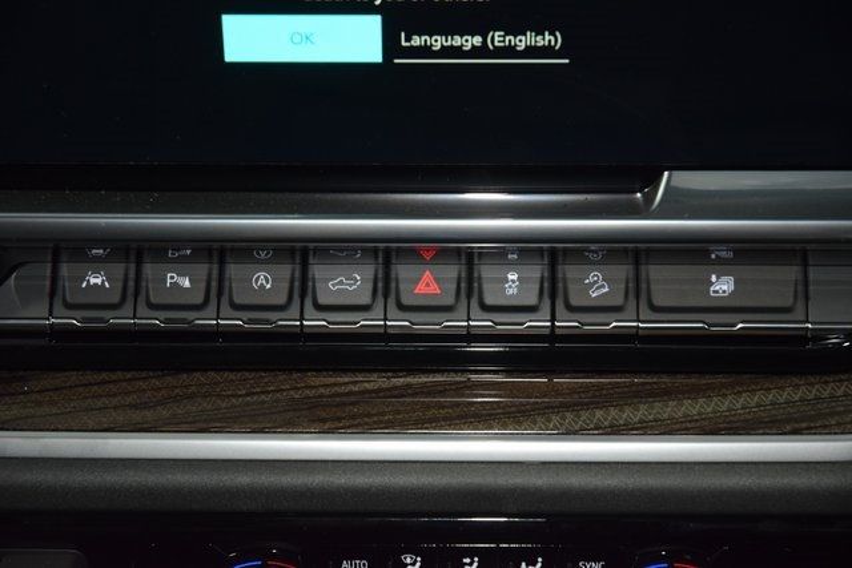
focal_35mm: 105
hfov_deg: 19.5
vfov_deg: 13.0
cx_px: 426
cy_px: 284
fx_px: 2485
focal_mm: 70
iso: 1400
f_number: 4.5
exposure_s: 1/40
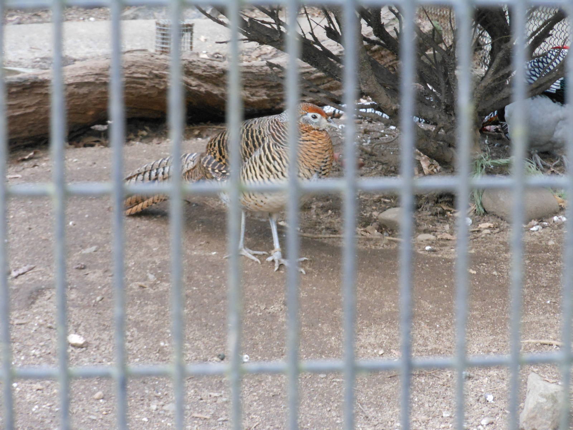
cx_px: 286
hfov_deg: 16.4
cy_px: 215
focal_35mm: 120
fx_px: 1986
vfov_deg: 12.3
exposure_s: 1/30
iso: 400
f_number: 5.4
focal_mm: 21.5
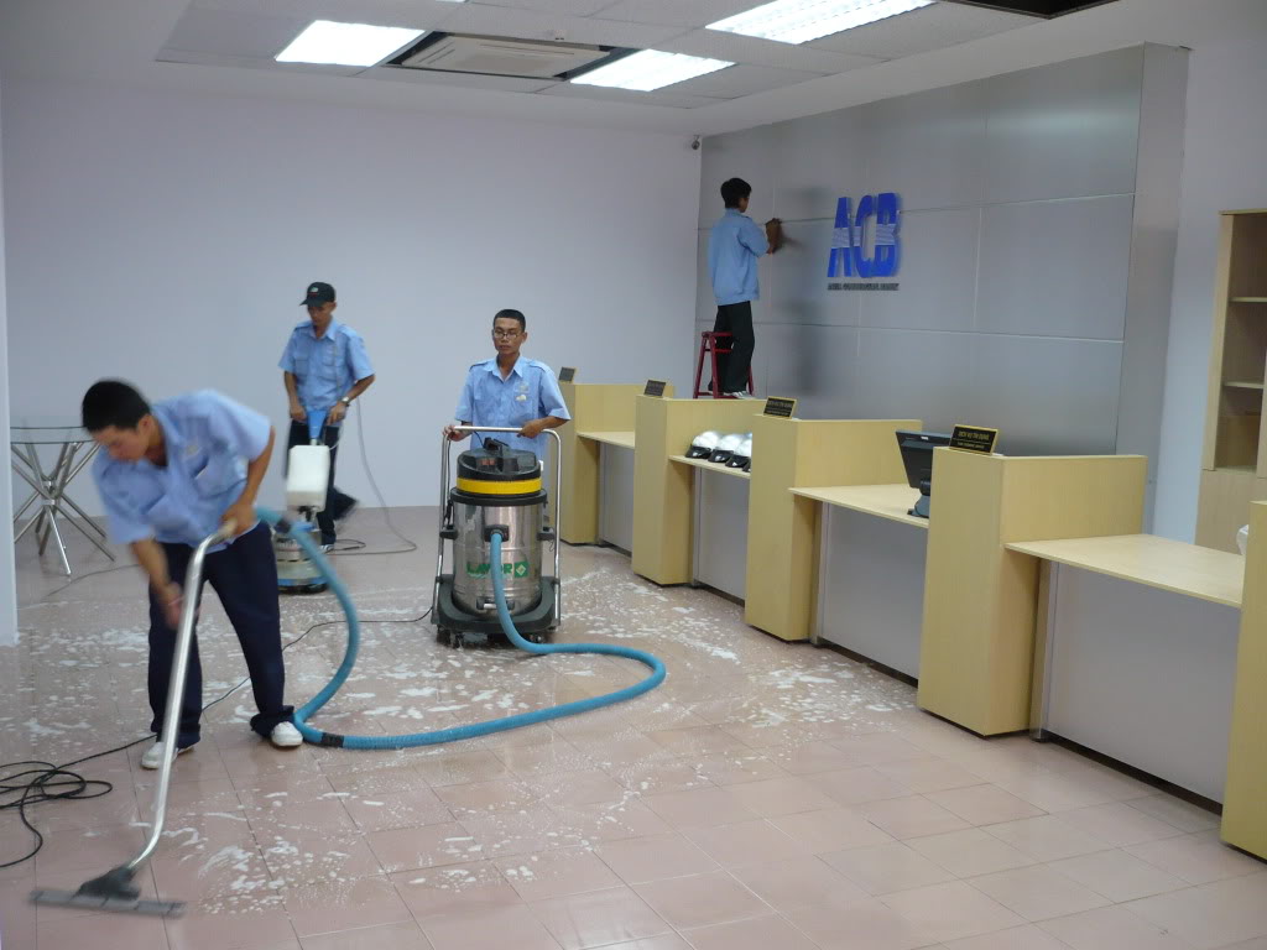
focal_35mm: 35
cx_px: 634
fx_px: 1281
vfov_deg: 40.7
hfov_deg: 52.6
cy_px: 475
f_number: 2.8
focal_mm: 5.8
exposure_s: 1/30
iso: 160
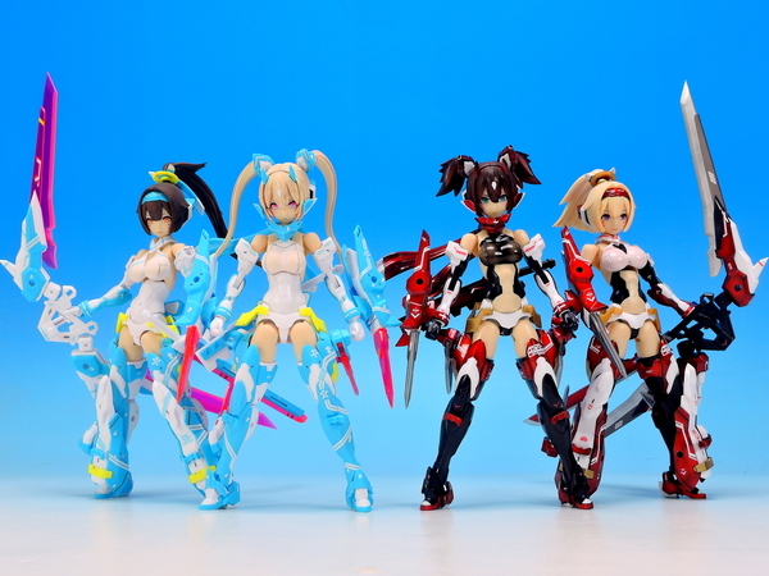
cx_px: 384
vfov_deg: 26.6
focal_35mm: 55
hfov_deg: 34.9
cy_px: 288
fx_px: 1222
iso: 80
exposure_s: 1
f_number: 7.1
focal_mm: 11.8
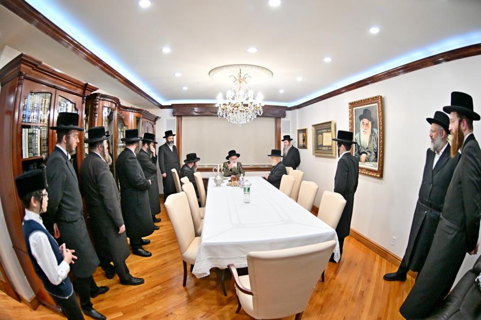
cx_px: 240
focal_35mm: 15
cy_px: 160
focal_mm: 10.5
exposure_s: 1/125
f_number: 2.8
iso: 400
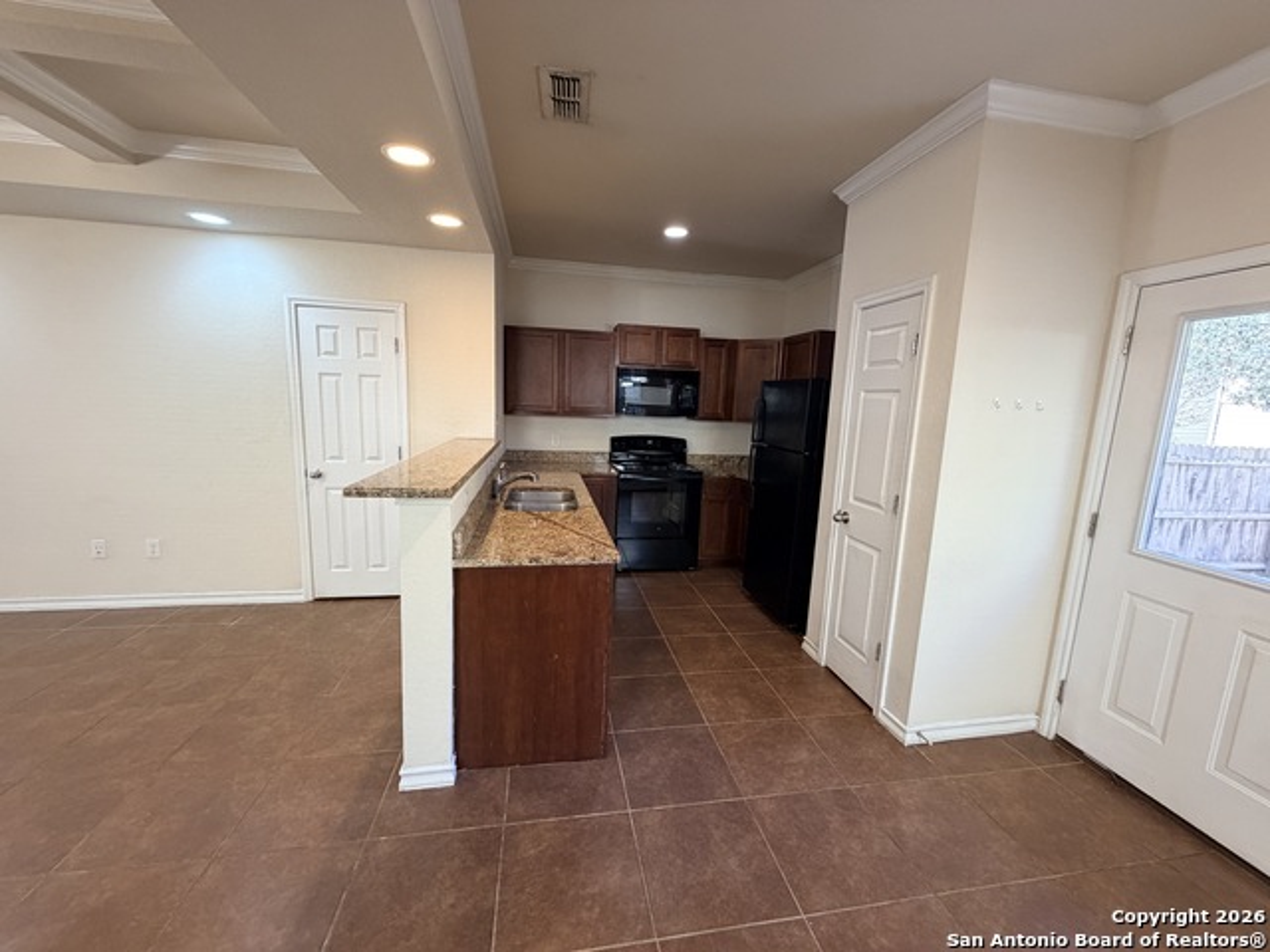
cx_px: 635
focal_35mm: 14
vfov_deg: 85.7
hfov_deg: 102.1
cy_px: 476
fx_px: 514
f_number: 2.2
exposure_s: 1/120
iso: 320
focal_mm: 2.22
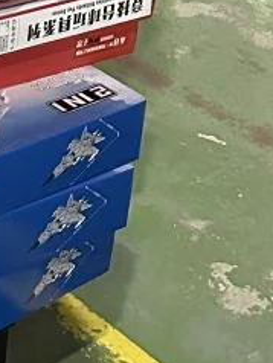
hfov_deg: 8.6
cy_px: -508
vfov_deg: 11.3
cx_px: -537
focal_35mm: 145
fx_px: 1522
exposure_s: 1/50
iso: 640
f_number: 1.78
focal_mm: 6.86
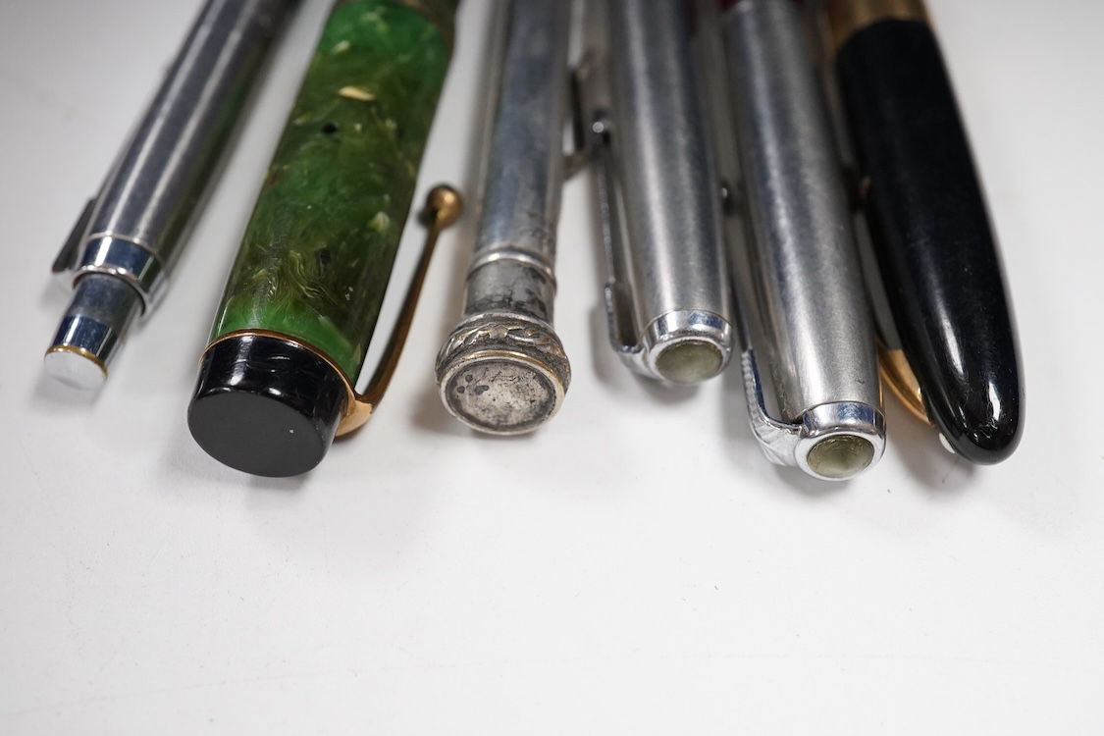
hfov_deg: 43.6
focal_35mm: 45
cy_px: 368
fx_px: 1380
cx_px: 552
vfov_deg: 29.9
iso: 2500
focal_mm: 30
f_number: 11
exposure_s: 1/100
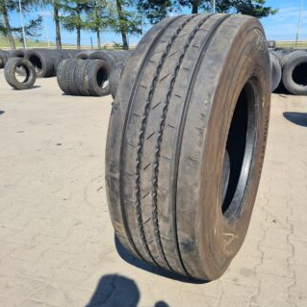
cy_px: 153
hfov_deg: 52.0
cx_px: 190
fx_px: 311
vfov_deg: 52.5
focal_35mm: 31
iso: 50
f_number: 1.8
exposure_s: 1/1488
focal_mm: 5.4
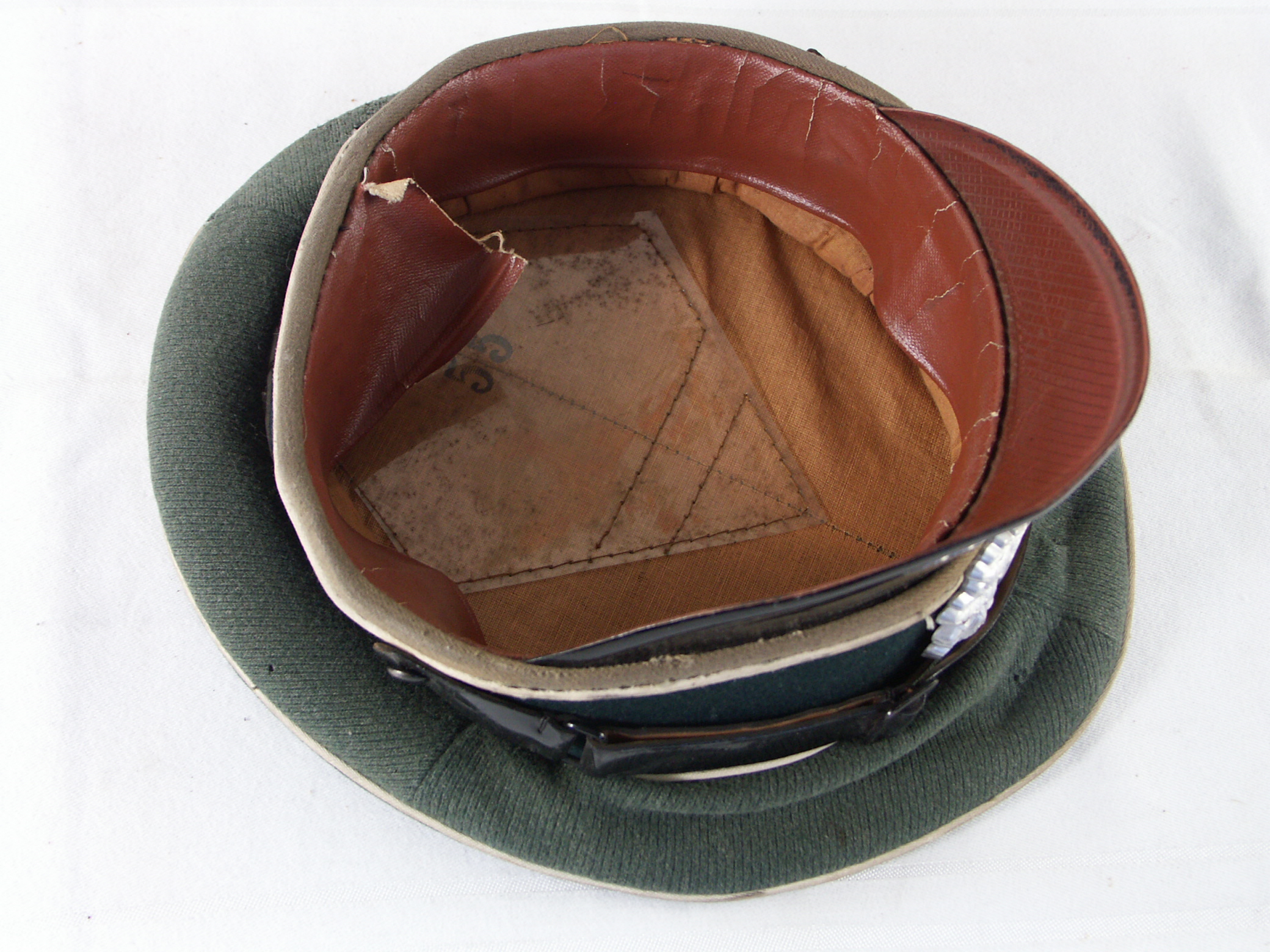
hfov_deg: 42.9
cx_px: 635
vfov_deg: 32.9
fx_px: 1614
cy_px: 476
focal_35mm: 44
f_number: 3.2
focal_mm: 11.31
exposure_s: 1/30
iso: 100
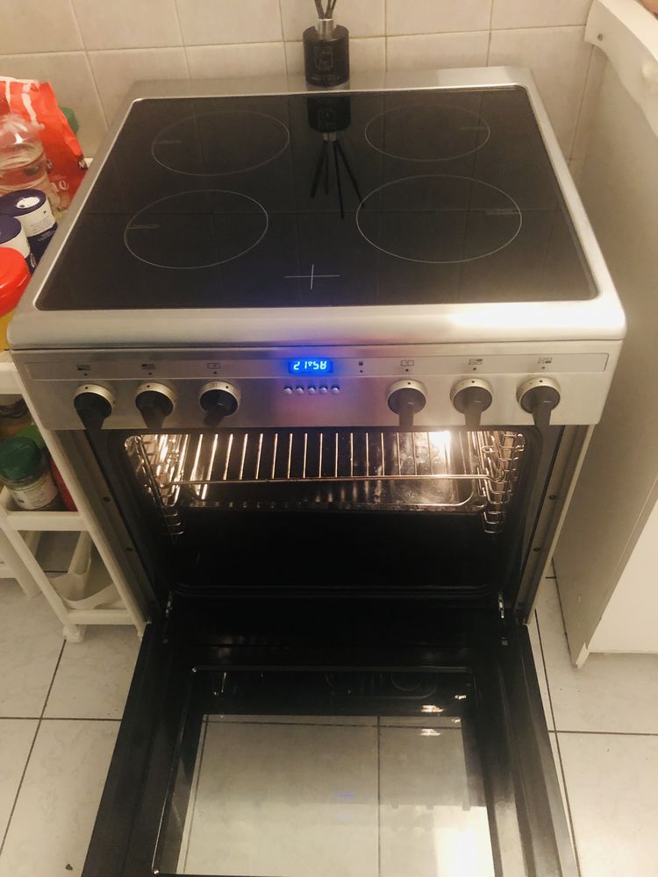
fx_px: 710
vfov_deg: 63.4
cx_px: 329
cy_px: 438
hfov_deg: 49.7
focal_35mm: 28
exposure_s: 1/4
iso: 100
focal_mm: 3.99
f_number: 1.8
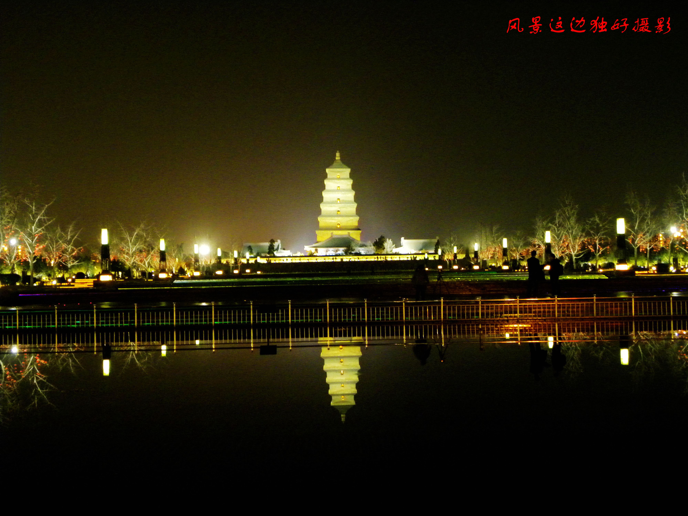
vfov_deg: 35.1
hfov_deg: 45.8
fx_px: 815
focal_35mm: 41
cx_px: 344
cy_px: 258
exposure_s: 1/3.4
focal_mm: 7.3
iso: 400
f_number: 3.2
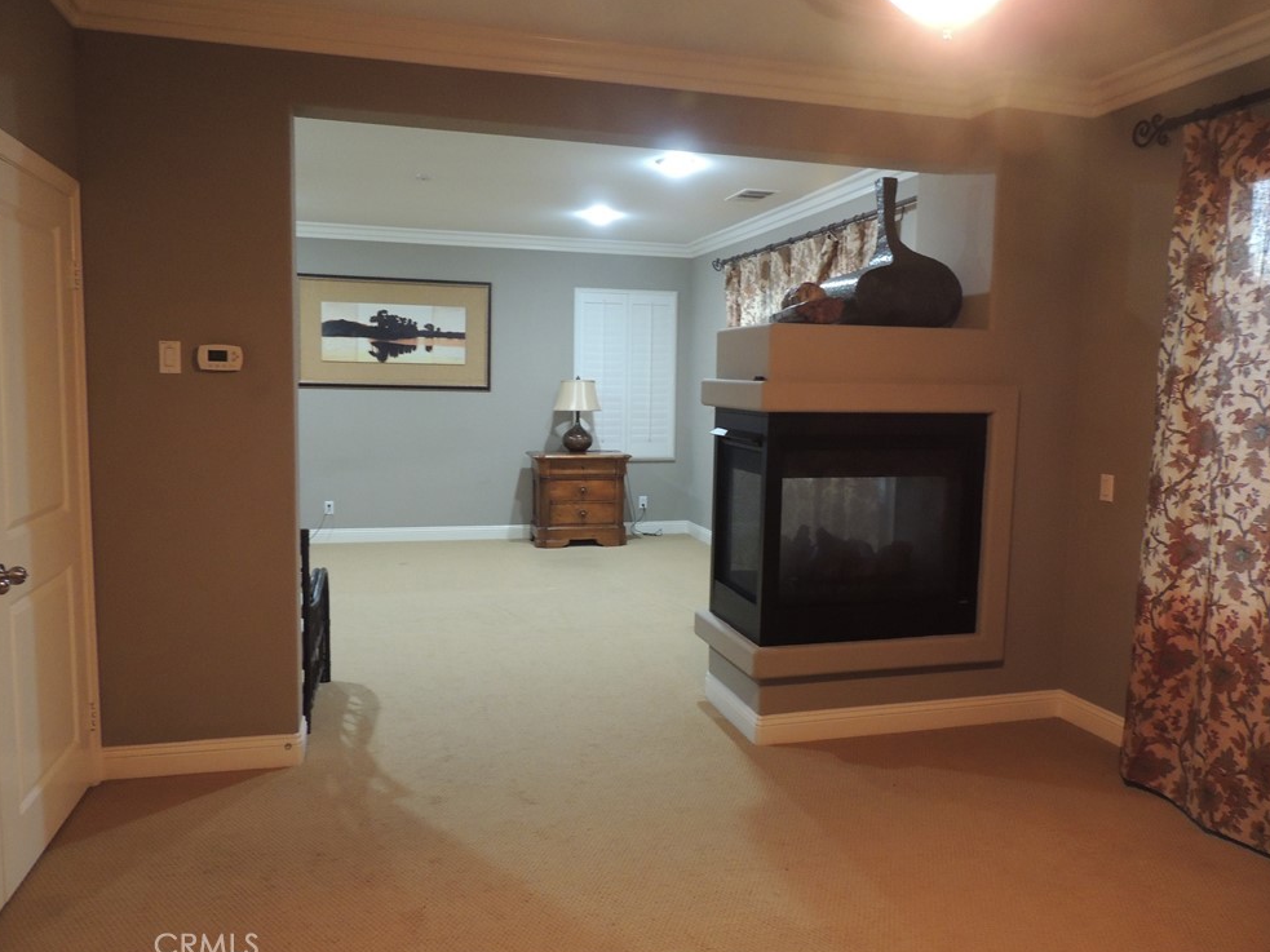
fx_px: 917
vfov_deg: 54.9
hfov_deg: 69.4
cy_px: 468
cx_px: 643
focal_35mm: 25
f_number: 3
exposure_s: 1/10
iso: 400
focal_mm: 4.3
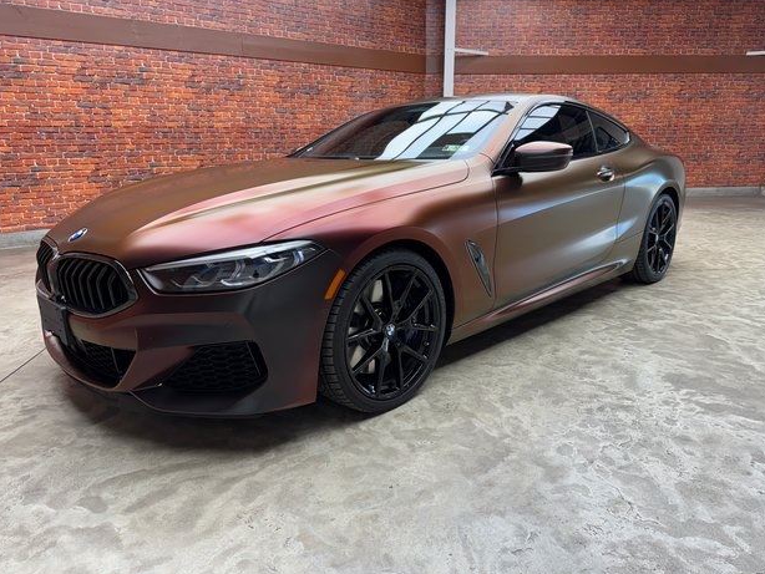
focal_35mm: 25
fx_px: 553
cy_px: 288
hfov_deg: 69.4
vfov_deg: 54.9
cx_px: 374
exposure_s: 1/120
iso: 64
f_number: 1.78
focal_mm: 6.76
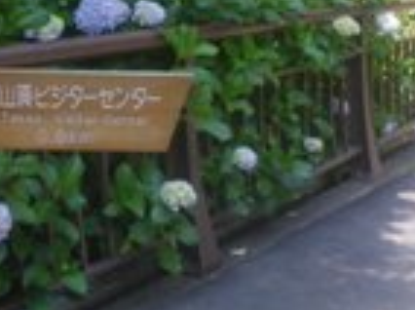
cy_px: -18
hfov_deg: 24.7
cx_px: 257
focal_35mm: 79
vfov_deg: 18.0
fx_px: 946
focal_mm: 5
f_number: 3.5
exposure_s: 1/125
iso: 50
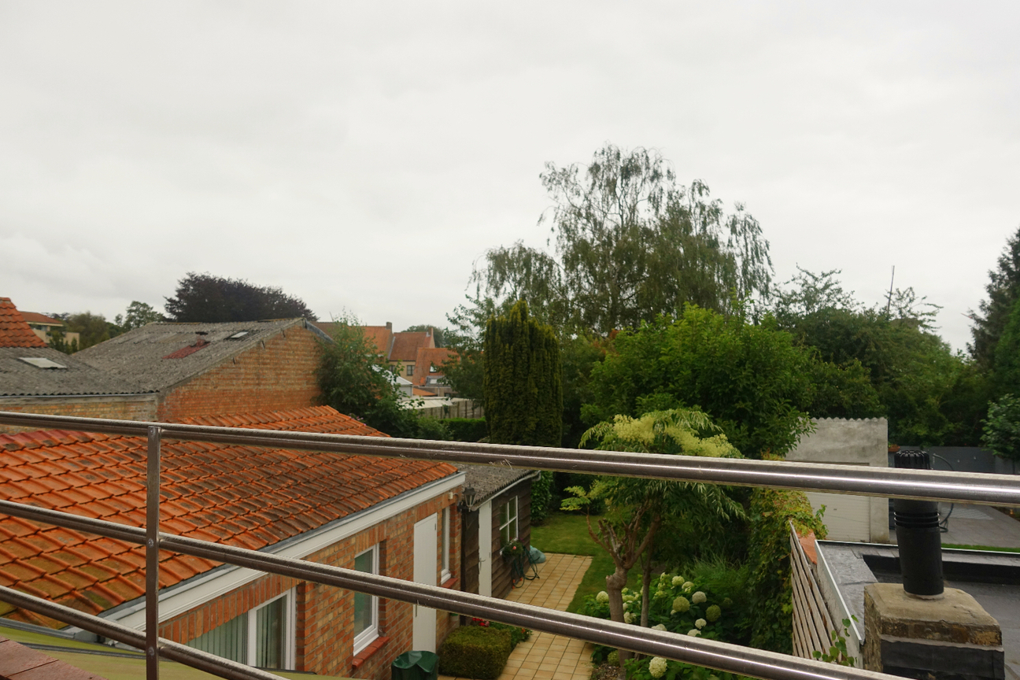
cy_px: 353
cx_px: 521
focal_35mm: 25
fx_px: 708
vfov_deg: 51.3
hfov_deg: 71.5
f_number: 4
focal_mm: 8.8
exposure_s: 1/400
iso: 125
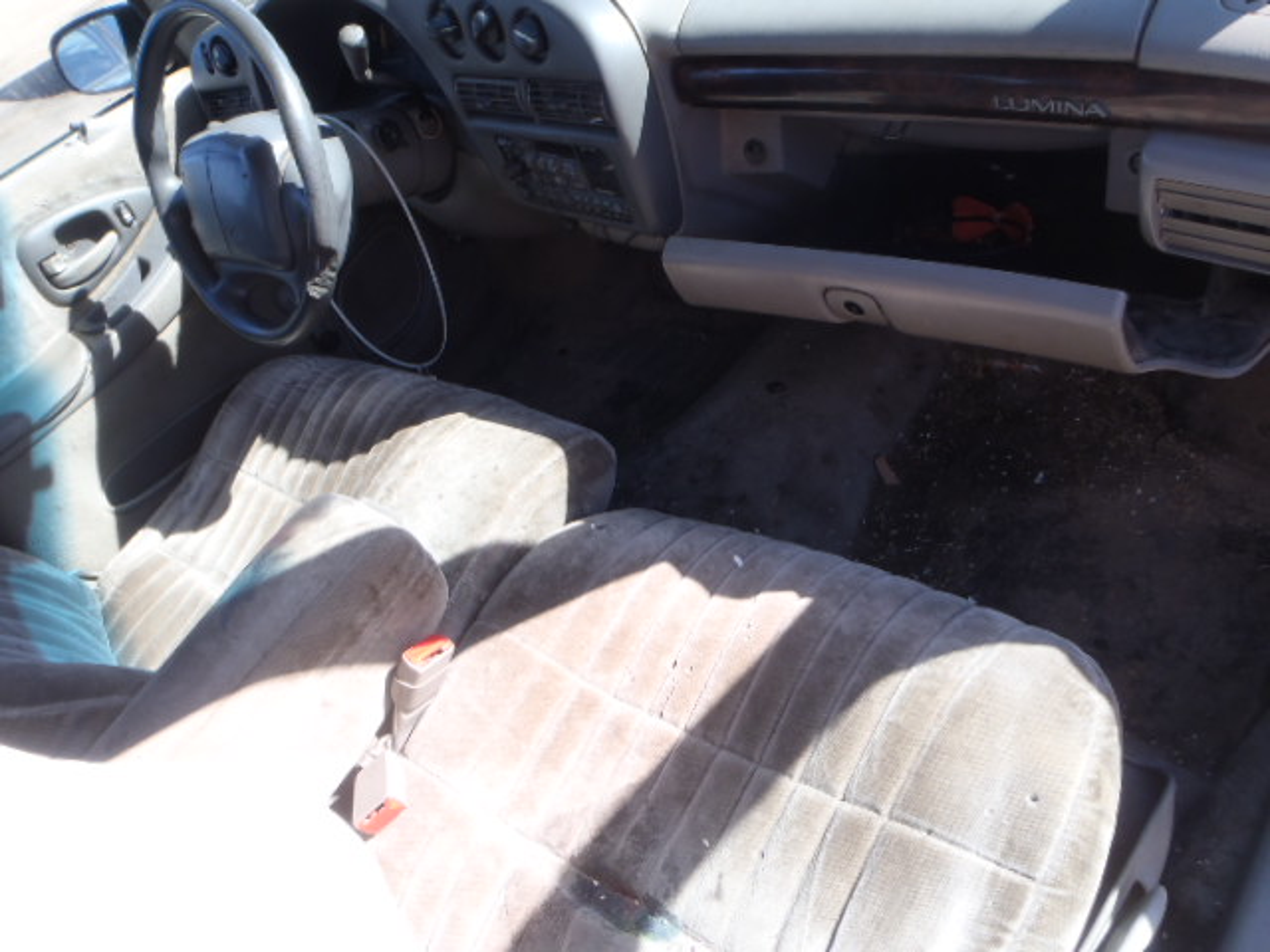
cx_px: 635
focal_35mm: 28
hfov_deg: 63.4
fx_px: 1027
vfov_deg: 49.7
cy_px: 476
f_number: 4.5
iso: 80
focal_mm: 5
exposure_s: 1/80
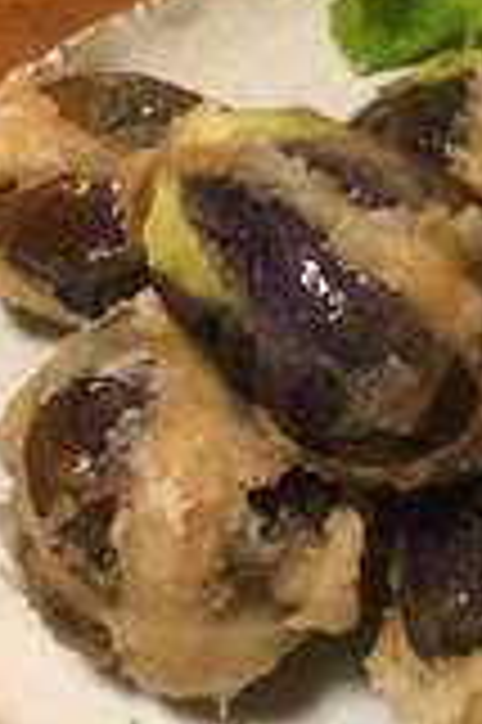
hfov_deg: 16.9
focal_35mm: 80
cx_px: 374
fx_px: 1610
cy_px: 333
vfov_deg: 25.4
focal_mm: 3.3
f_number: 2.4
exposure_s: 1/24
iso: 250
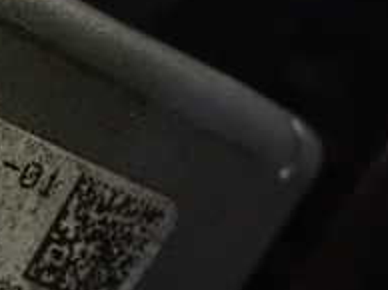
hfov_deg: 19.0
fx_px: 1041
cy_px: 148
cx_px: -166
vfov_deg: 15.9
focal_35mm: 93
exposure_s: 1/10
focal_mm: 5.4
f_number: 2.3
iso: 1600
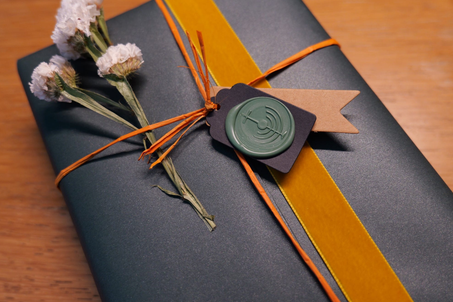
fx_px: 403
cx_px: 224
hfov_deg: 58.7
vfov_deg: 41.1
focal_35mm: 32
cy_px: 151
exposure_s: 1/60
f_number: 4.2
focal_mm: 31
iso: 800
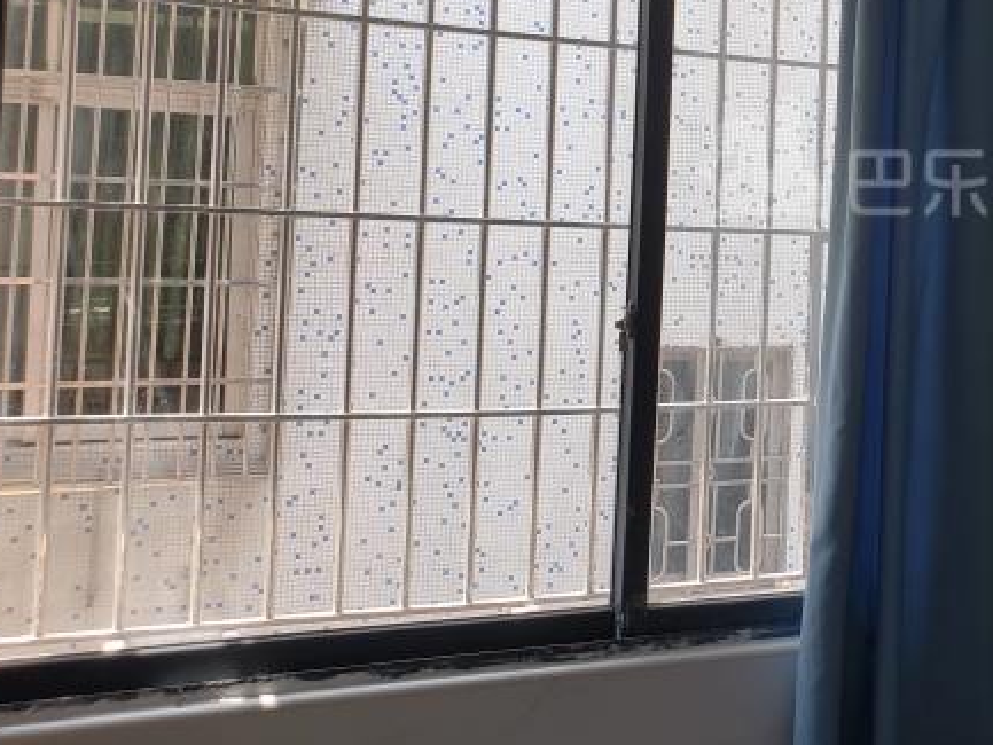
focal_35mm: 48
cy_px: 158
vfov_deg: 29.6
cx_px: 883
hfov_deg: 37.2
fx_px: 1377
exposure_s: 1/127
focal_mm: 4.3
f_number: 2.4
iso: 50
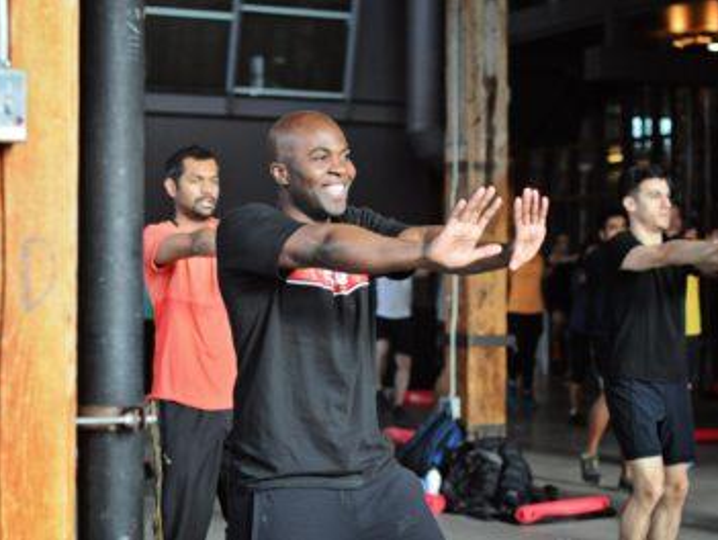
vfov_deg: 18.0
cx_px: 356
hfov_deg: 23.8
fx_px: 1703
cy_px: 270
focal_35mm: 82
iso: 800
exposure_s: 1/320
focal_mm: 50
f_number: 2.2
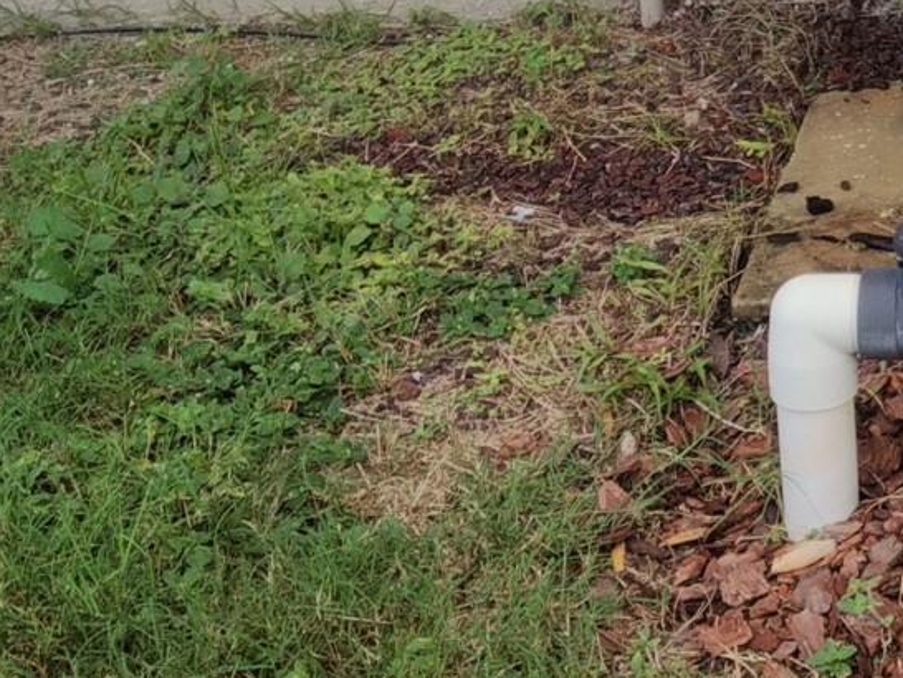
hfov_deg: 21.5
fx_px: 2140
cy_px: 36
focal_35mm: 82
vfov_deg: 17.7
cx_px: 1187
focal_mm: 3.69
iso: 50
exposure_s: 1/433
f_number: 2.65
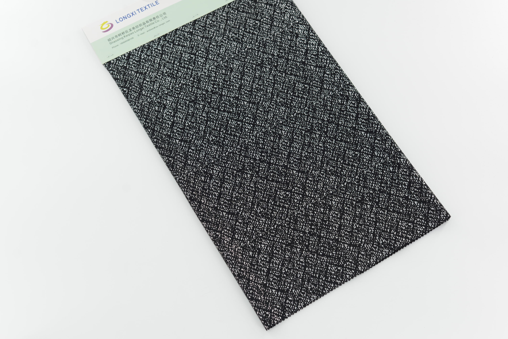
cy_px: 170
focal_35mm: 50
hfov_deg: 39.6
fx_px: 706
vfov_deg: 27.0
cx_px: 254
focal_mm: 50
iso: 100
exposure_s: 1/100
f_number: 4
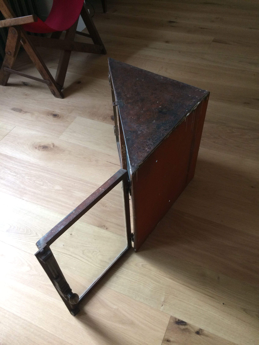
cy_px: 172
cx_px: 130
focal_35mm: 29
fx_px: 289
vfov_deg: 61.7
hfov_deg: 48.2
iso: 160
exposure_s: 1/33
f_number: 2.2
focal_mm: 4.15
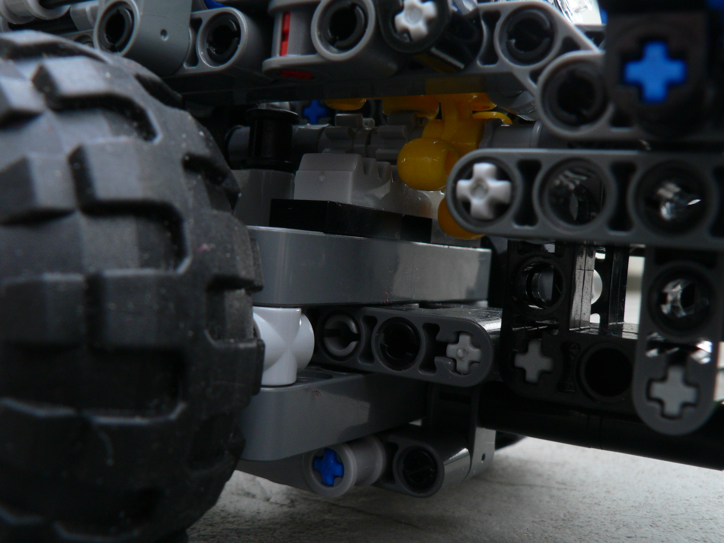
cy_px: 272
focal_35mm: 36
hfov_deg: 51.4
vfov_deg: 39.7
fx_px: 753
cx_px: 362
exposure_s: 1/40
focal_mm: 6
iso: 100
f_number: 4.5
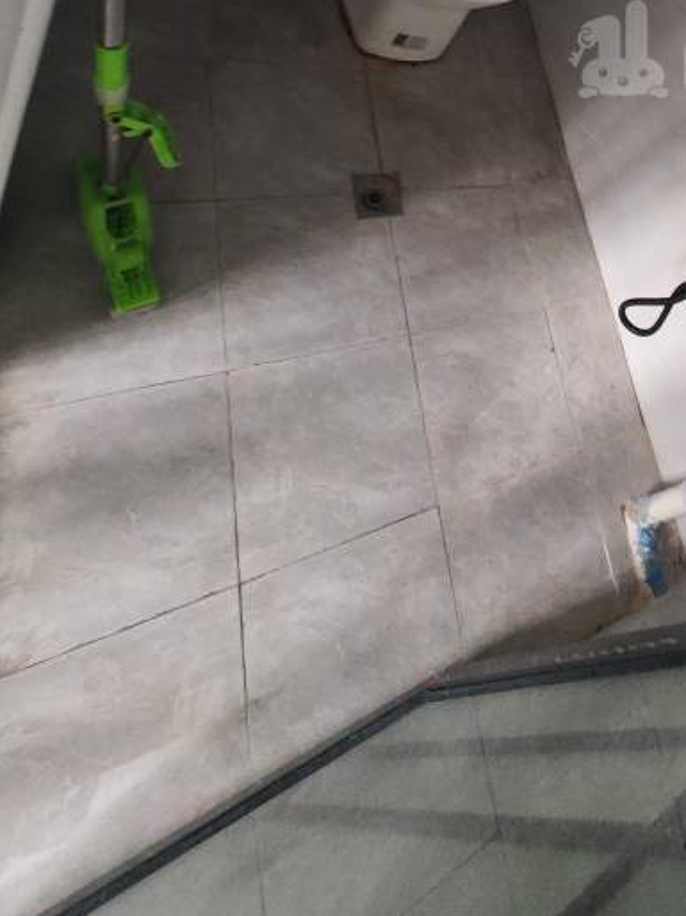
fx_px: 714
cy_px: 51
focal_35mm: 27
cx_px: 711
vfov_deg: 54.5
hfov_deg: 42.9
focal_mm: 2.39
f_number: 2.2
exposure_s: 1/24
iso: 904
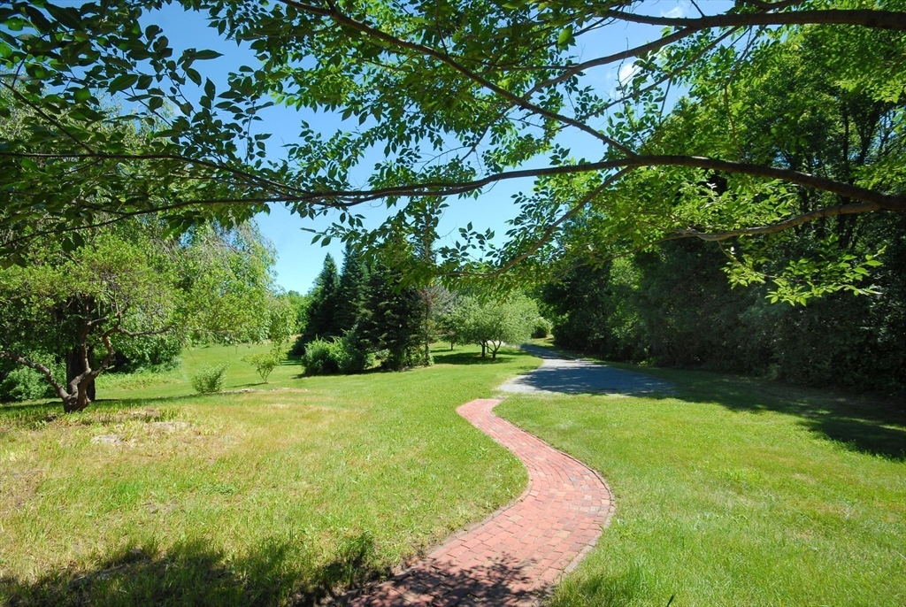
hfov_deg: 92.4
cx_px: 453
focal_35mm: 17
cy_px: 304
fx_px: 435
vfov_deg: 69.8
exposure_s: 1/100
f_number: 10
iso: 200
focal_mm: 11.5
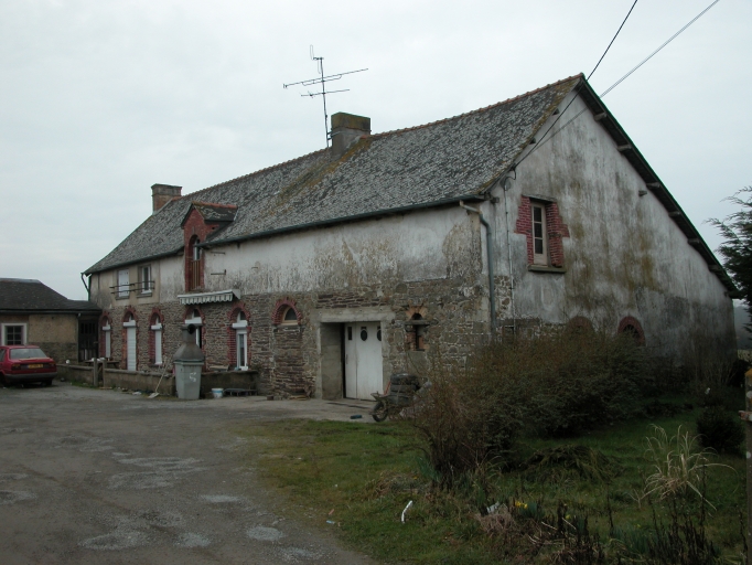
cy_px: 282
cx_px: 376
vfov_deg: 40.7
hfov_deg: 52.6
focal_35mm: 35
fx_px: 761
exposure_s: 1/192
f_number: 5
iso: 100
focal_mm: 8.9
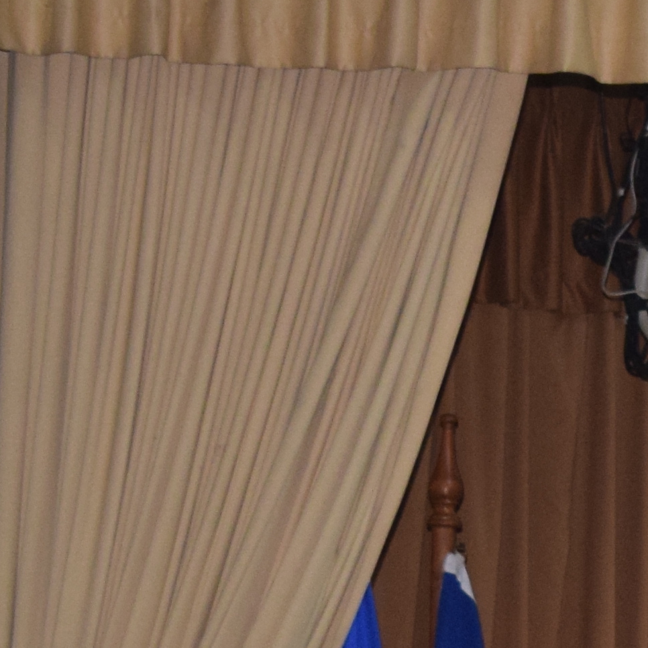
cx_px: 1330
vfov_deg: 4.6
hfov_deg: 4.5
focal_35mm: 380
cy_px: 1015
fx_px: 8048
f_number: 5.3
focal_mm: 48
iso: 900
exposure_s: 1/60
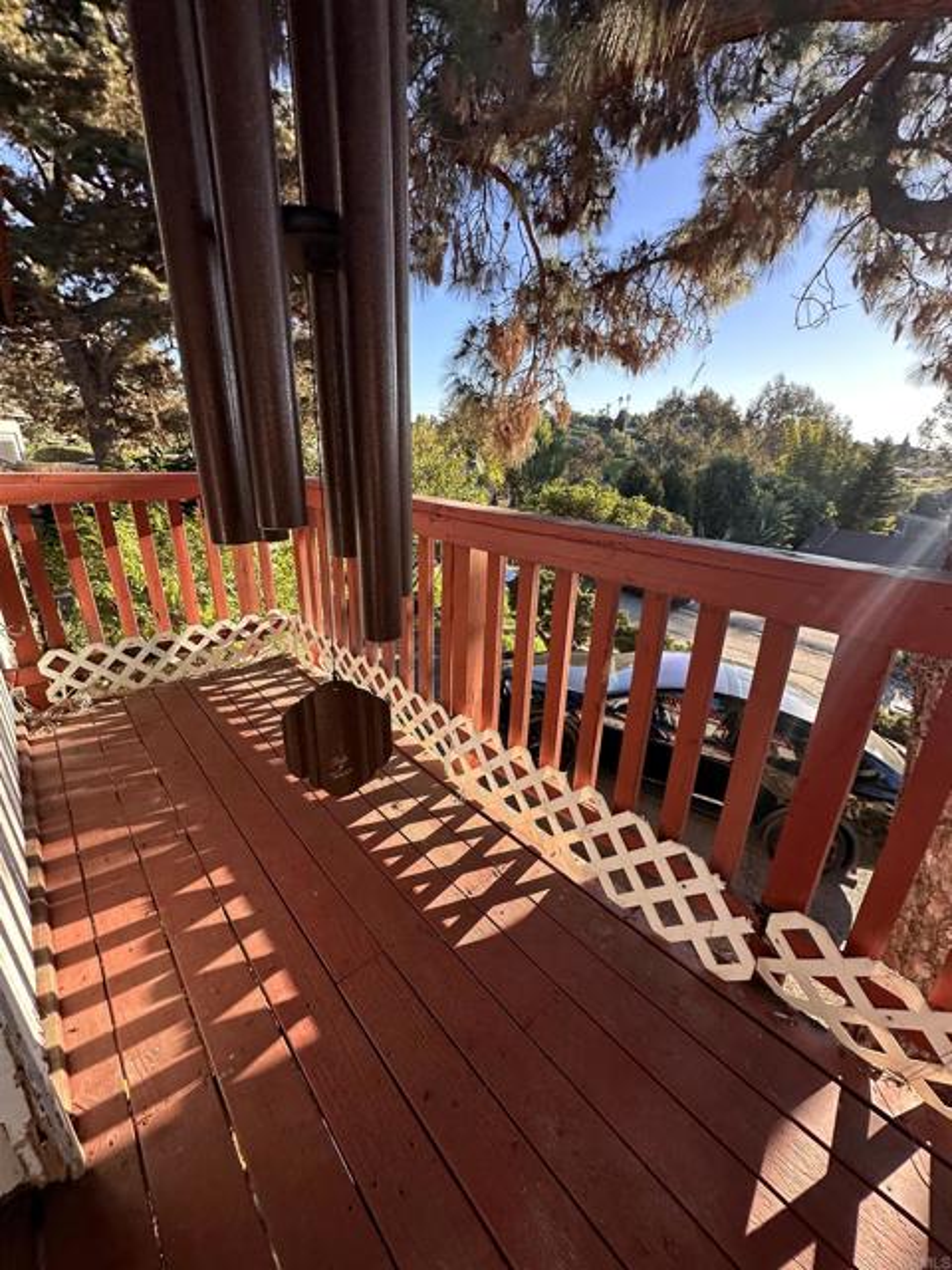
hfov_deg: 85.7
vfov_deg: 102.1
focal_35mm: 14
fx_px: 513
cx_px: 476
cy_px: 635
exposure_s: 1/280
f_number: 2.2
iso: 40
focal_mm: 2.22
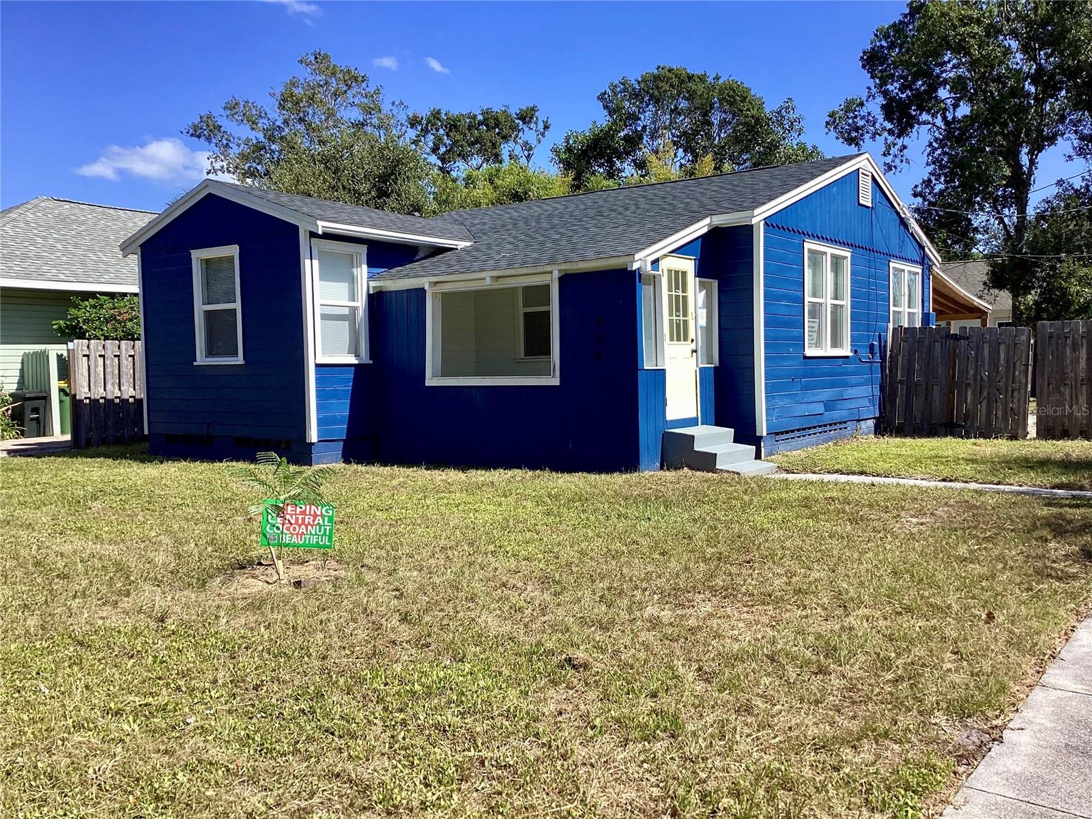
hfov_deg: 58.4
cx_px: 546
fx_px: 978
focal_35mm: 31
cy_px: 410
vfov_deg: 45.4
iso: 25
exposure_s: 1/1031
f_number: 2.4
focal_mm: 3.3
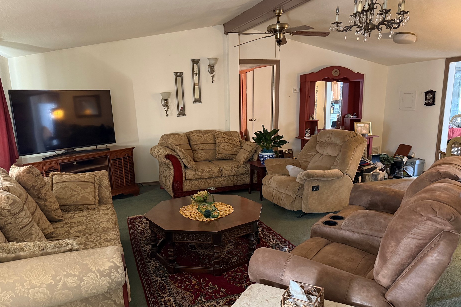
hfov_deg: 69.4
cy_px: 166
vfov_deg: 49.5
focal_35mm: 26
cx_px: 227
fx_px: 333
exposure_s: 1/30
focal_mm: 6.76
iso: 800
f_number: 1.78
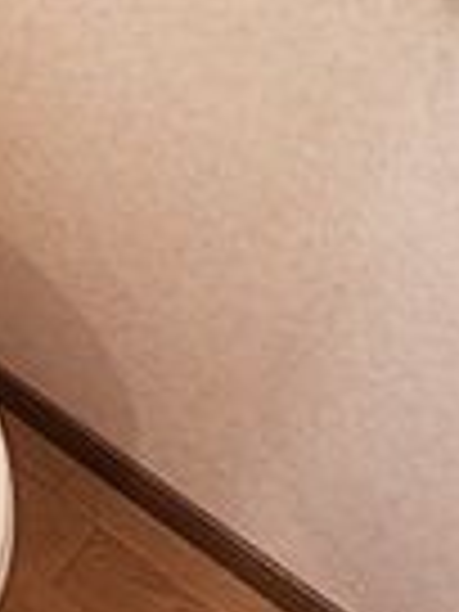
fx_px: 1627
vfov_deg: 20.9
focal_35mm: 92
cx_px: -225
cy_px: 68
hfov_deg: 14.9
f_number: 1.7
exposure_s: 1/20
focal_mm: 4.25
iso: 250
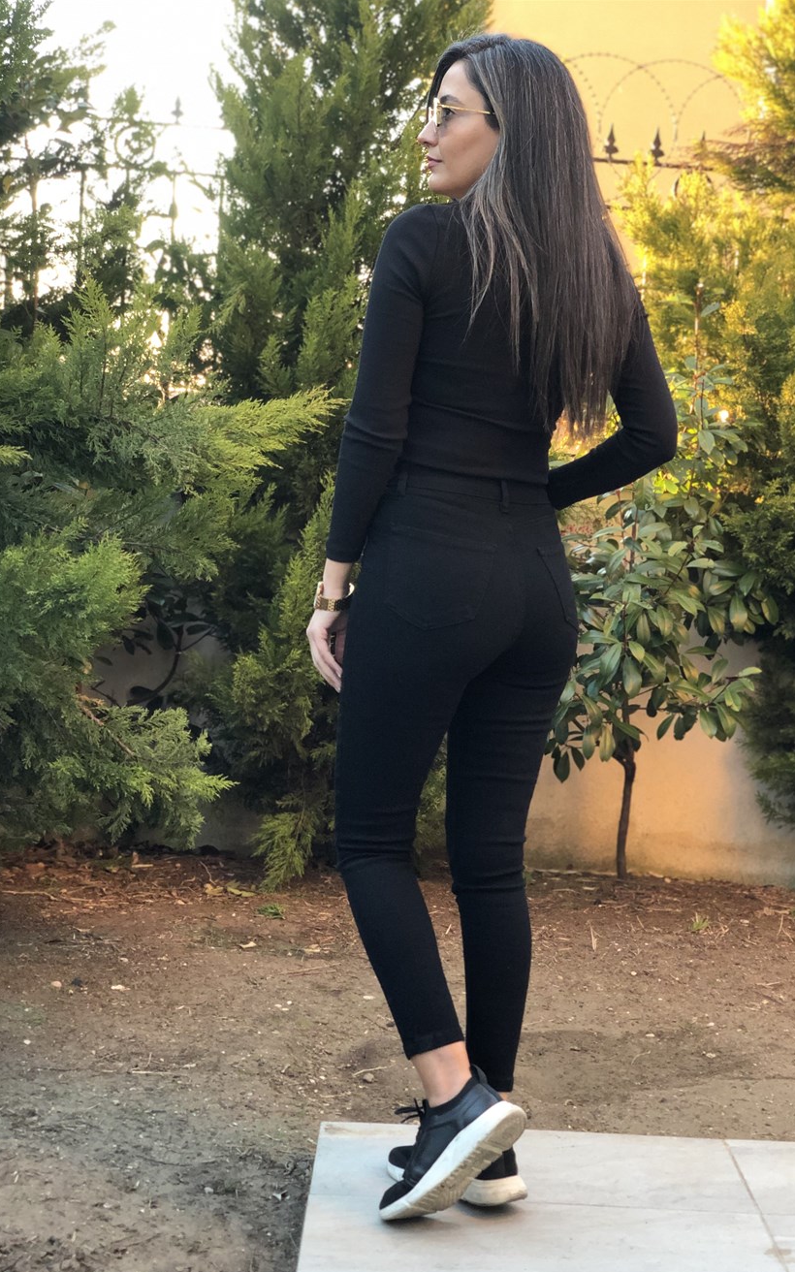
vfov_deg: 36.3
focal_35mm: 56
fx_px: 1941
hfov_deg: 23.1
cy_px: 645
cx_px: 479
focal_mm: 6
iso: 100
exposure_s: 1/50
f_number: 2.4
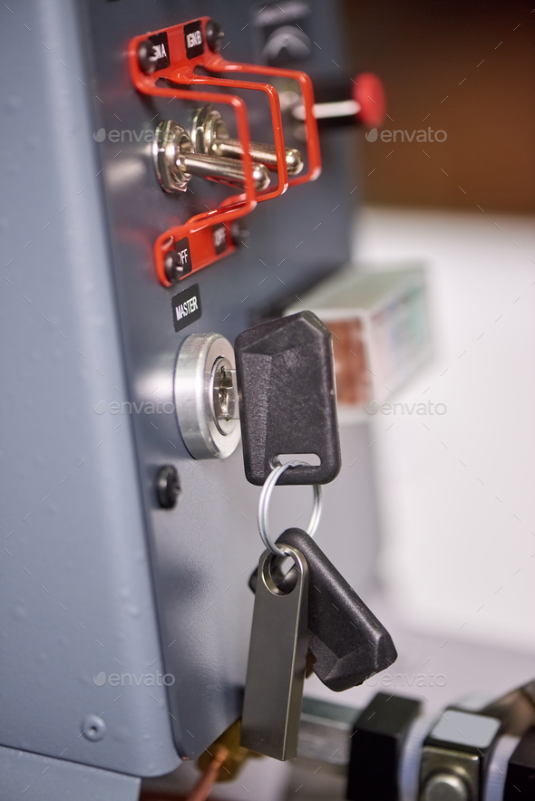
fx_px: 2339
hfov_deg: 13.1
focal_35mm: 105
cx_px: 268
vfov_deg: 19.5
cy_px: 400
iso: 1000
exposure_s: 1/250
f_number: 3.2
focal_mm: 105
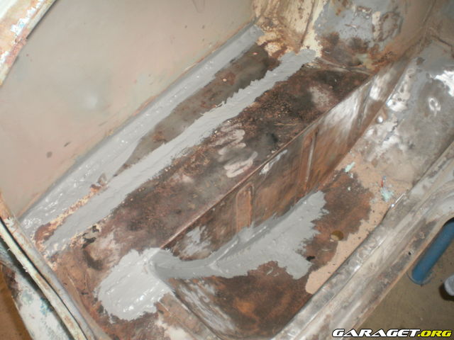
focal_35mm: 36
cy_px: 170
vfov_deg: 39.7
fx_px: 472
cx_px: 227
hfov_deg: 51.4
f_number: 3.1
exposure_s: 1/30
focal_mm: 6.3
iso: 125
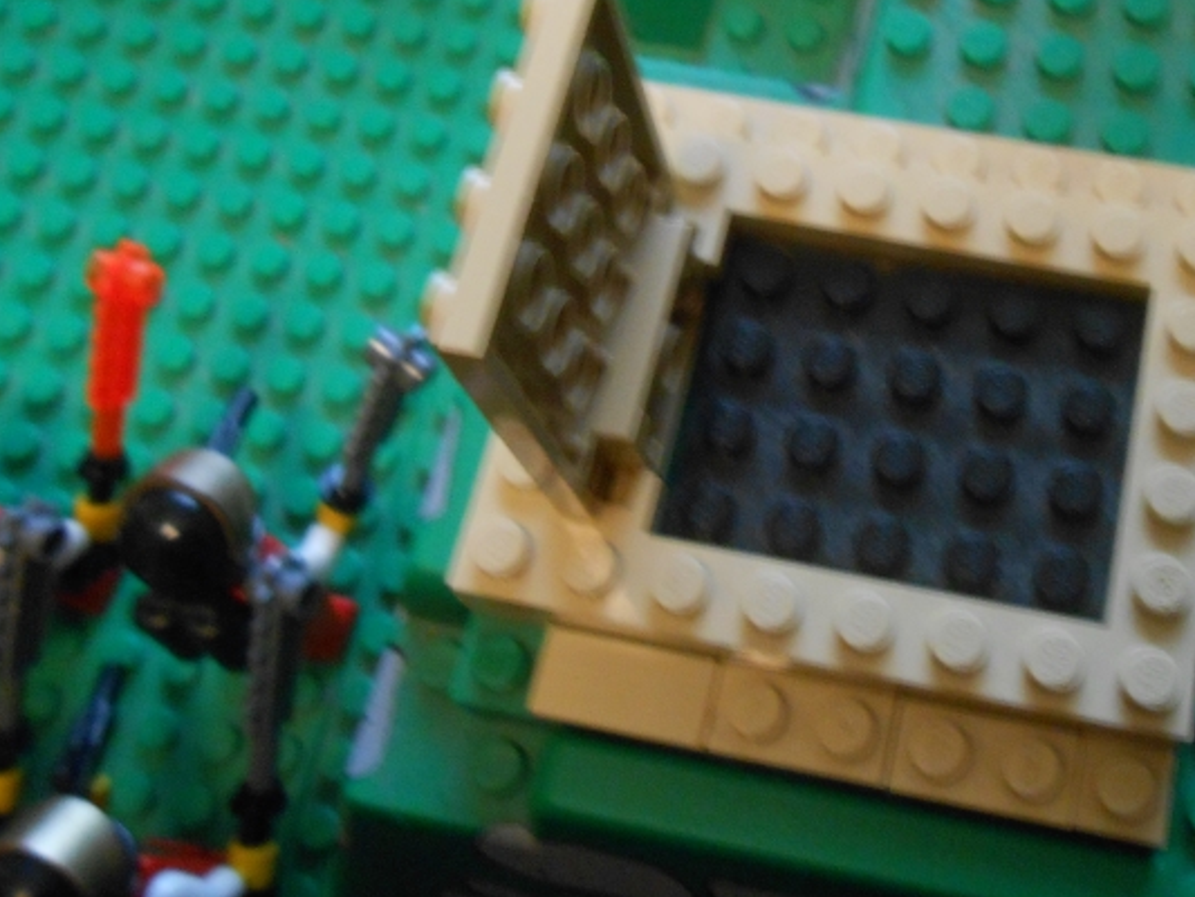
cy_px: 325
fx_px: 1554
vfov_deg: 32.0
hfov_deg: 41.3
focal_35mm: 45
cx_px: 832
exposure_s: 1/4
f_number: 3.8
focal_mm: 5.3
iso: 400
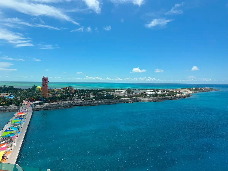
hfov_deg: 71.6
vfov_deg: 56.8
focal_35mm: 24
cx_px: 114
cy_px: 86
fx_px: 158
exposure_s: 1/9709
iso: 80
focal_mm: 6.86
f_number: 1.78
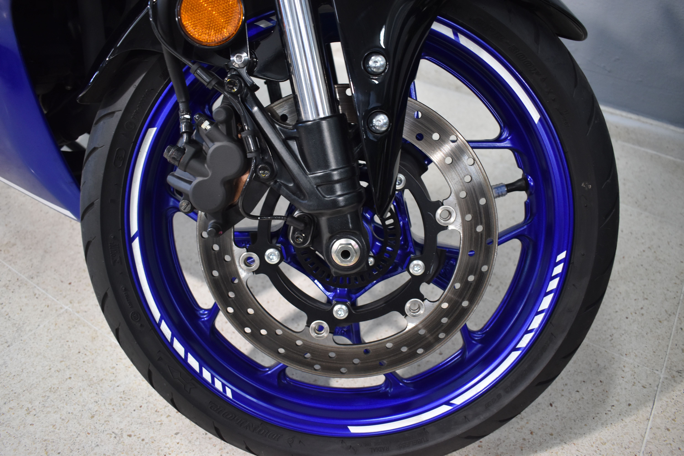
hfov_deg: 61.9
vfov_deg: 43.6
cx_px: 342
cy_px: 228
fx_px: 570
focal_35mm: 30
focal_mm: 20
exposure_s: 1/50
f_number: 3.5
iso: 800
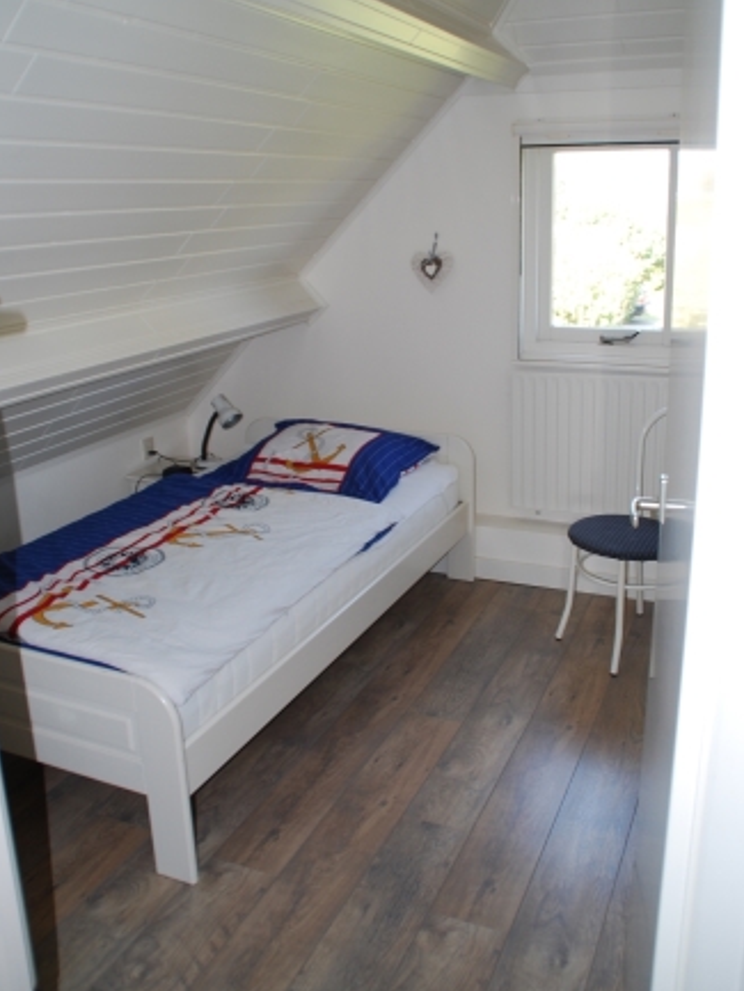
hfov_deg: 46.8
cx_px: 372
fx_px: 859
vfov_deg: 59.9
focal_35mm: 30
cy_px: 460
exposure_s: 1/60
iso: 200
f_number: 3.5
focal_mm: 18
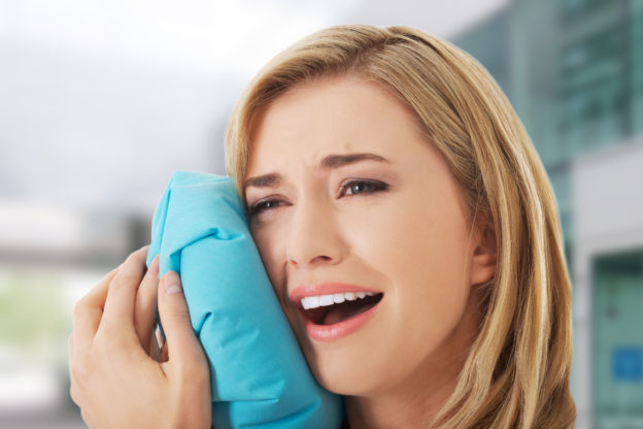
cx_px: 322
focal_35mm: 150
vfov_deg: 9.1
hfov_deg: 13.7
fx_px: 2679
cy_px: 214
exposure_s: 1/200
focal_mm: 150
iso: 50
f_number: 16
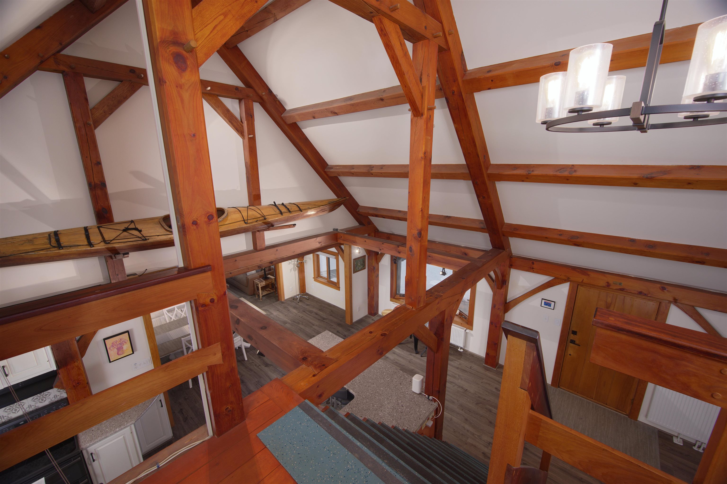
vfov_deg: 81.2
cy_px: 242
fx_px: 283
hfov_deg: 104.3
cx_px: 364
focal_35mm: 14
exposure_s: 1/1.25
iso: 320
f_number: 7.1
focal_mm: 14
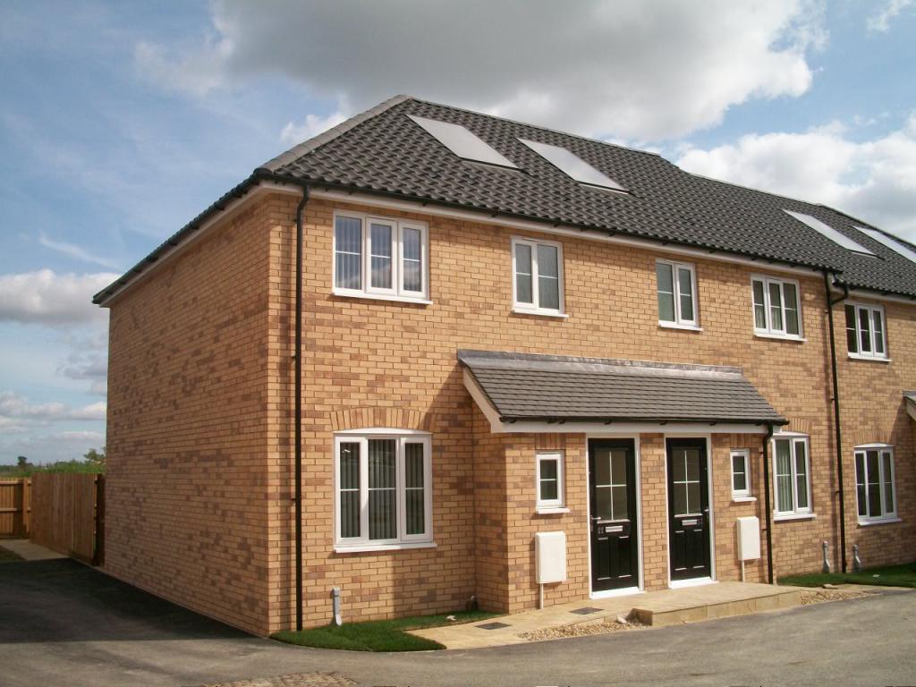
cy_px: 344
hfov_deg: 52.6
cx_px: 458
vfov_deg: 40.7
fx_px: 926
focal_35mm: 35
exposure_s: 1/400
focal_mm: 6.3
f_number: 5.6
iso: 80
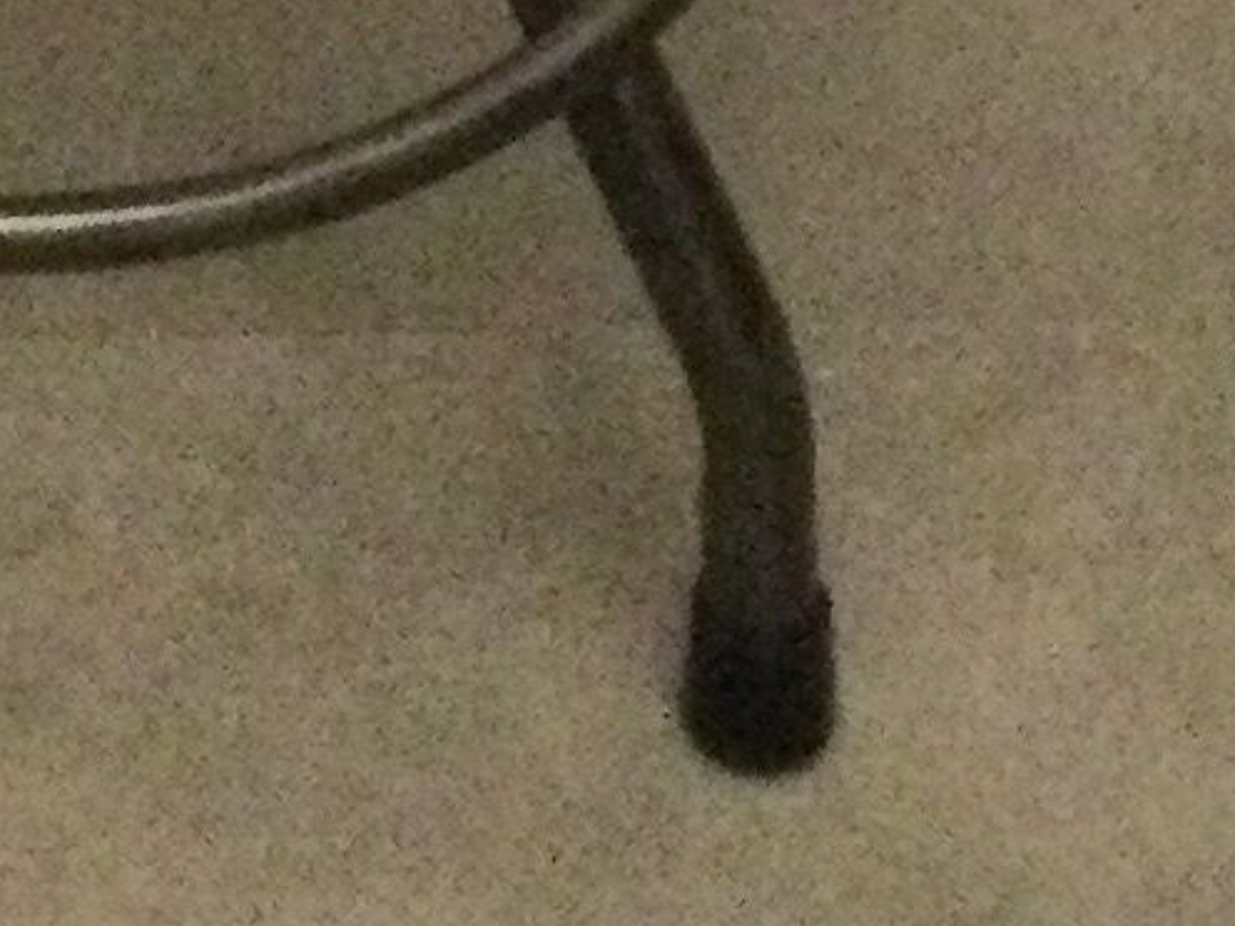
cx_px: -62
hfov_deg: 9.6
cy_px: -1962
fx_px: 7278
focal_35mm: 204
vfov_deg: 6.6
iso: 250
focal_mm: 3.3
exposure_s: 1/17
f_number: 2.4
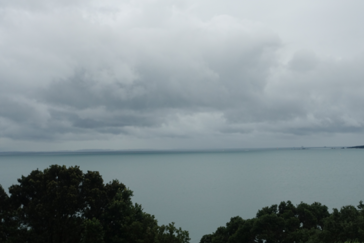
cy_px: 112
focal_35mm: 57
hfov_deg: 35.0
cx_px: 206
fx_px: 576
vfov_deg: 23.8
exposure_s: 1/250
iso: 200
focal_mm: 17.9
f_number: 5.6
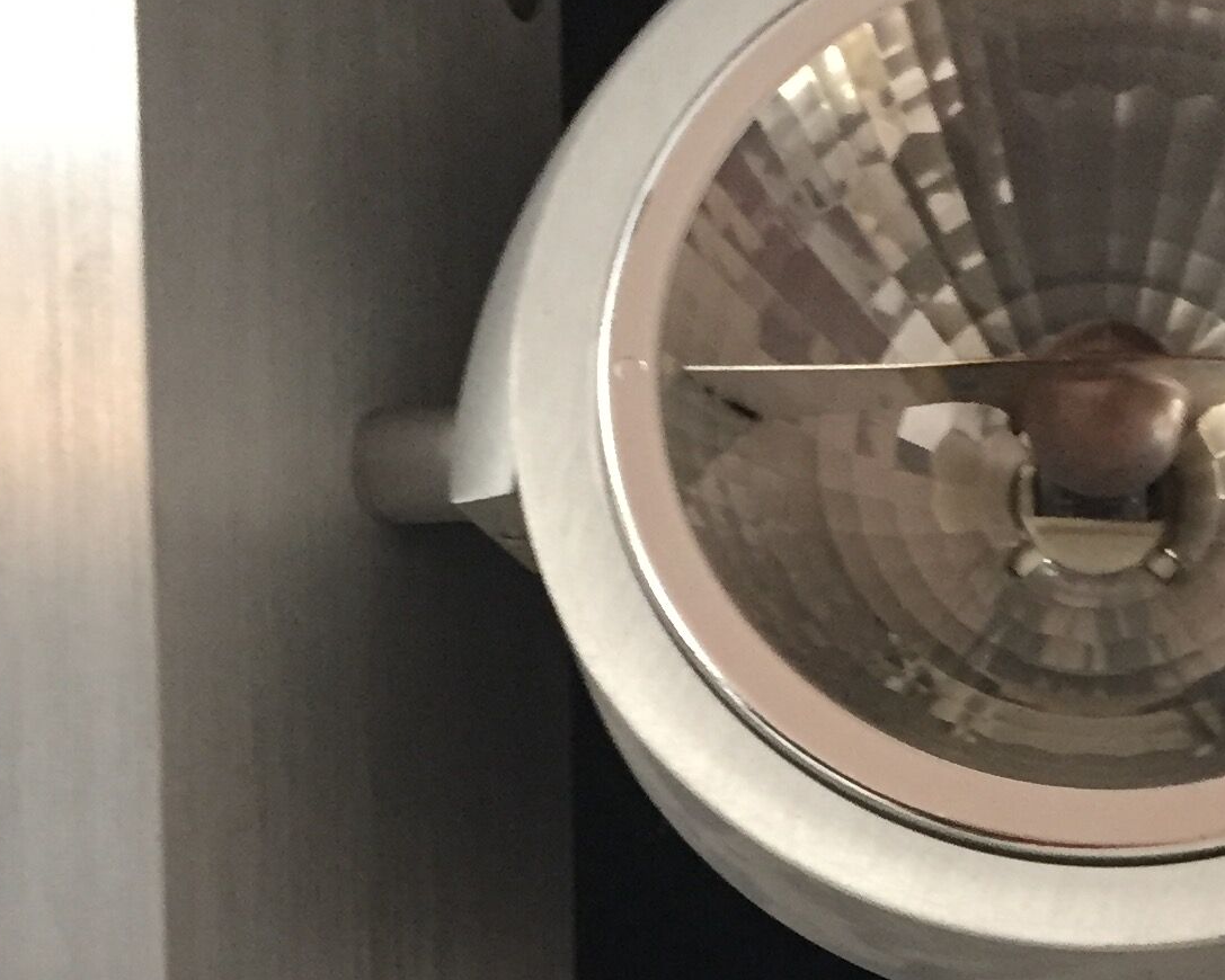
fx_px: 3082
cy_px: 1071
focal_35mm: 85
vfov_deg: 17.5
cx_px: 912
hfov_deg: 22.3
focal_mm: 4.15
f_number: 2.2
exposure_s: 1/20
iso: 250
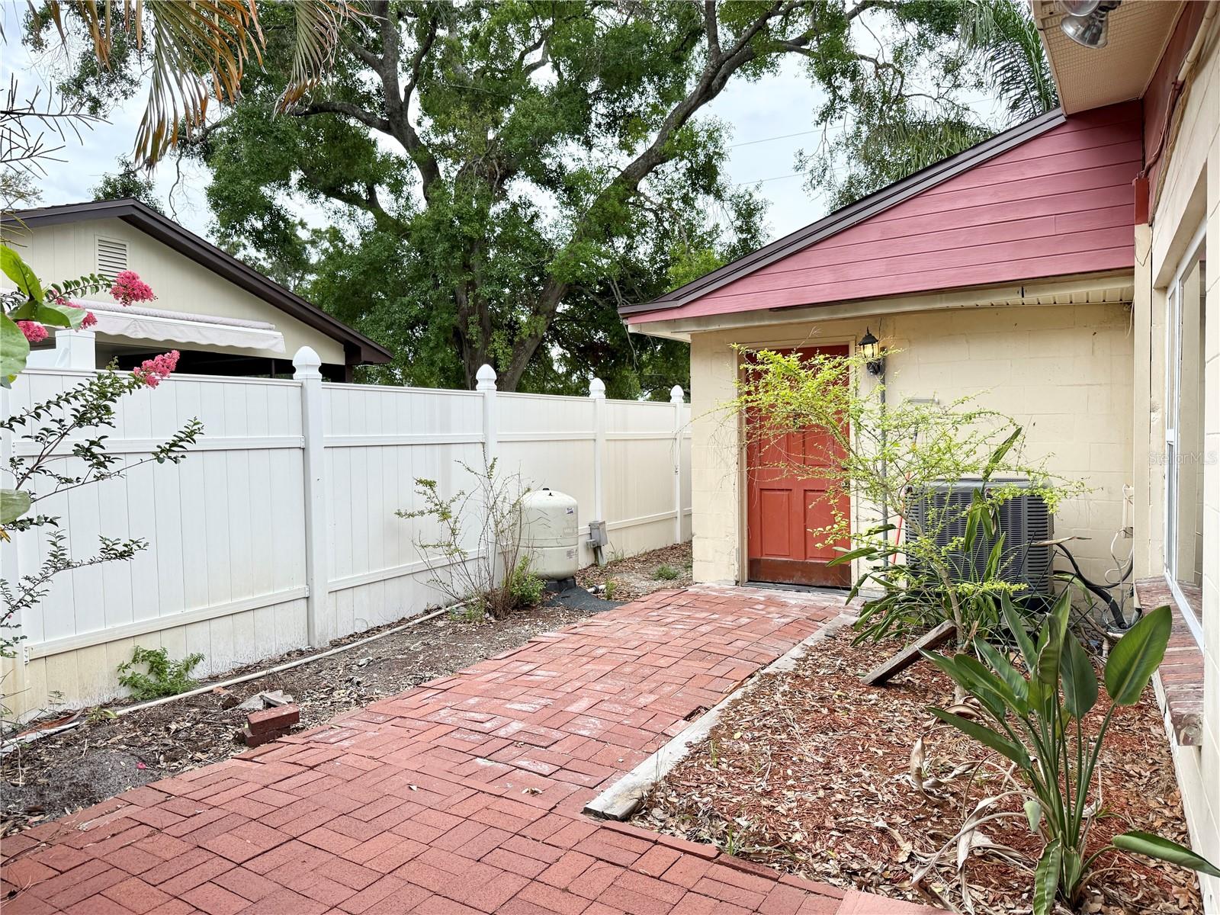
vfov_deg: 56.8
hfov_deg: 71.6
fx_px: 846
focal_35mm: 24
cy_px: 458
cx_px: 610
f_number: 1.78
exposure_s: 1/1812
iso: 100
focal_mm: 6.76
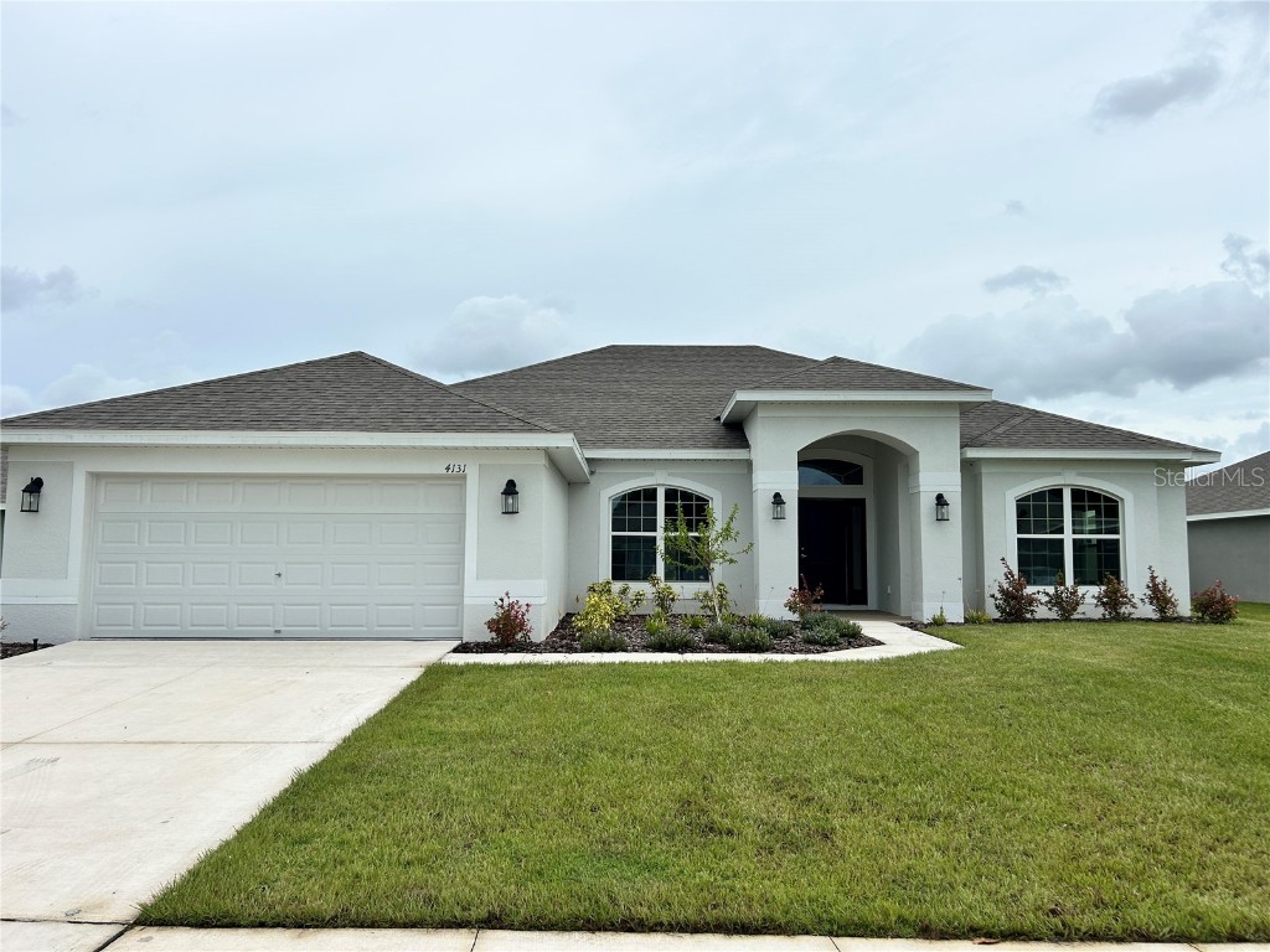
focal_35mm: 26
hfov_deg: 67.3
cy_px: 476
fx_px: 954
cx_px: 635
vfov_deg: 53.1
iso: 50
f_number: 1.5
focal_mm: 5.7
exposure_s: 1/5882
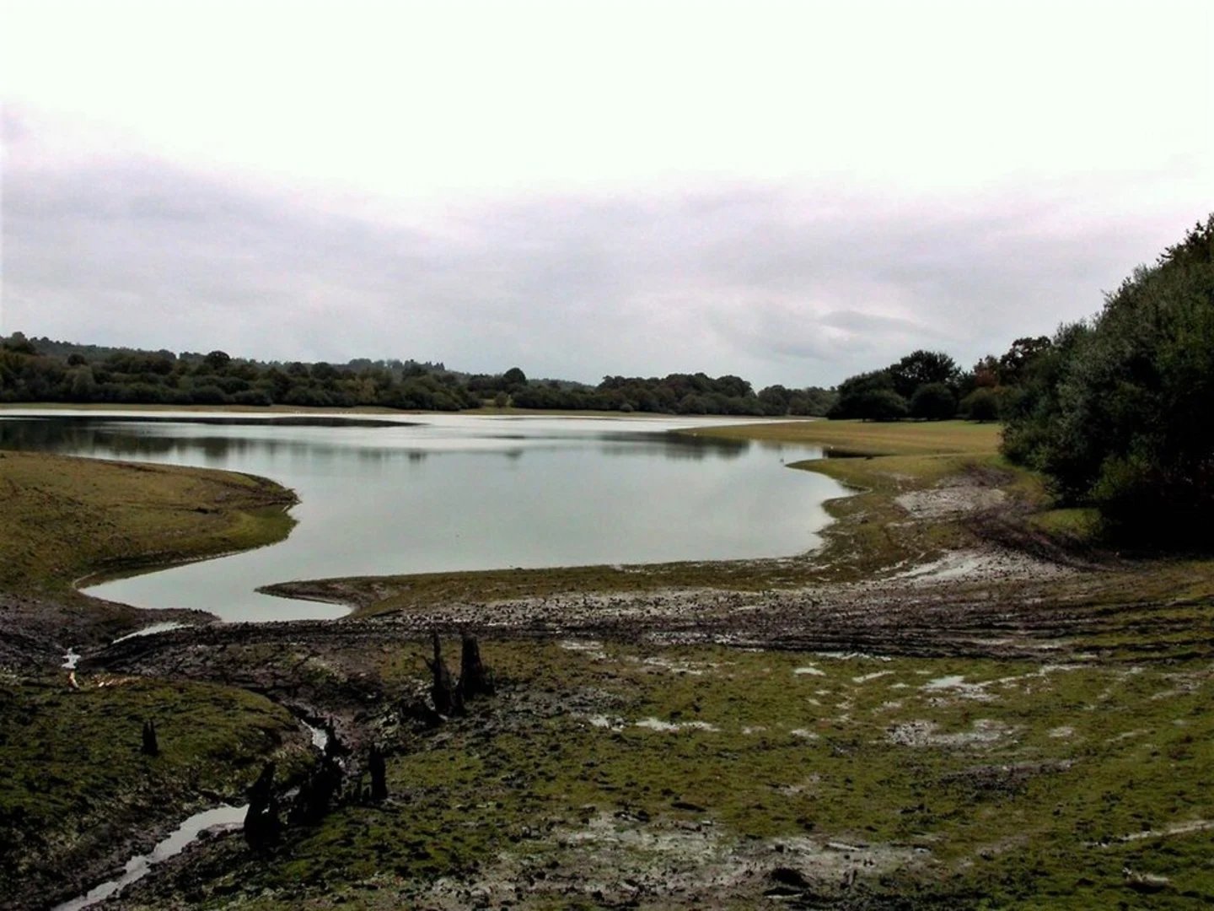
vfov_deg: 37.7
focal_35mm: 38
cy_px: 456
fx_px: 1333
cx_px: 607
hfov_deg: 49.0
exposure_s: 1/154
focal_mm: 7.85
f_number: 7.5
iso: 100
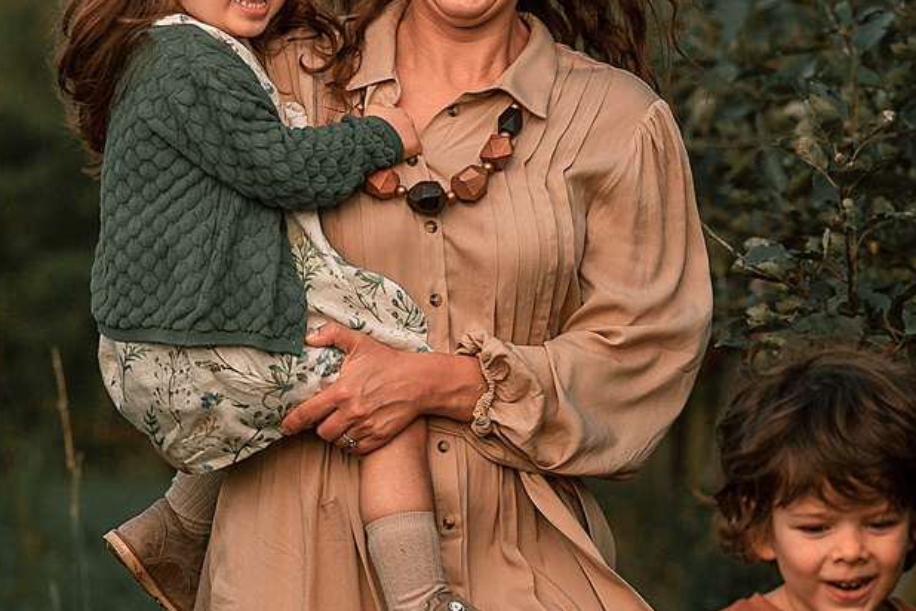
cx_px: 455
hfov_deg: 3.7
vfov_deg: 2.5
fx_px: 14222
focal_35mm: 559
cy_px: 741
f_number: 4
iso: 100
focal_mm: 135
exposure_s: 1/640
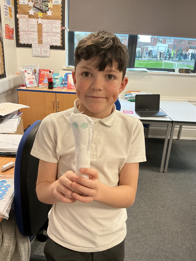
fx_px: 219
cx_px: 98
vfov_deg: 61.7
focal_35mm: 29
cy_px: 130
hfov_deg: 48.2
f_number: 1.8
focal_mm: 3
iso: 125
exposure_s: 1/60
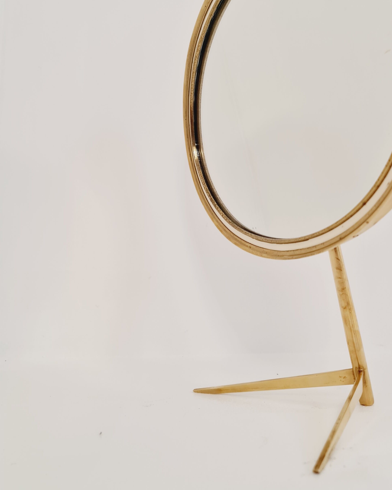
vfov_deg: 50.0
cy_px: 196
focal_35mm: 36
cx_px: 269
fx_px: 522
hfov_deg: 40.5
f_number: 1.8
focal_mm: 7
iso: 50
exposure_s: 1/50
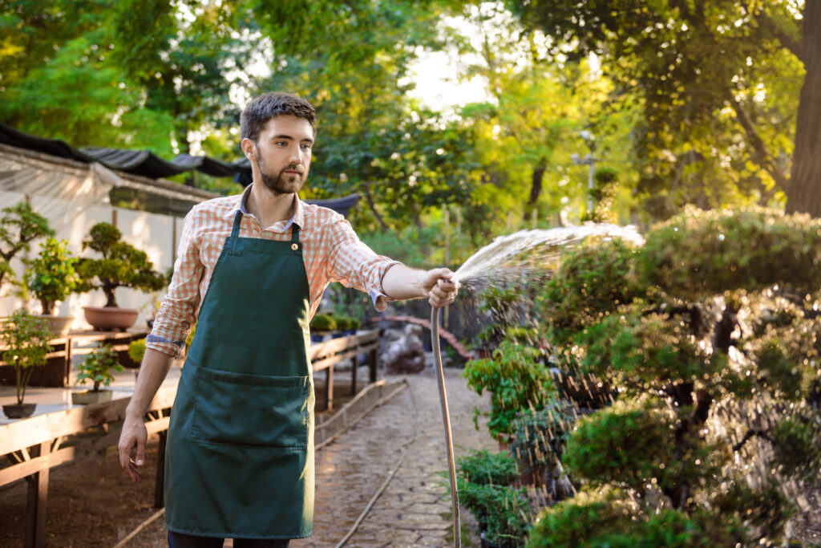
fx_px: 1140
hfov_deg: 39.6
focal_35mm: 50
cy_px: 274
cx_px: 410
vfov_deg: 27.0
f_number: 3.2
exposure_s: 1/125
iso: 160
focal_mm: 50
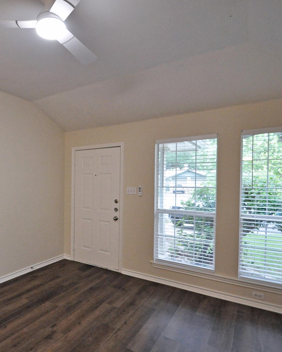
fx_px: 230
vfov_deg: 75.0
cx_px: 69
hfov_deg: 59.6
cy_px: 179
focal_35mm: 22
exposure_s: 1/160
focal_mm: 10
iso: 1250
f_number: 4
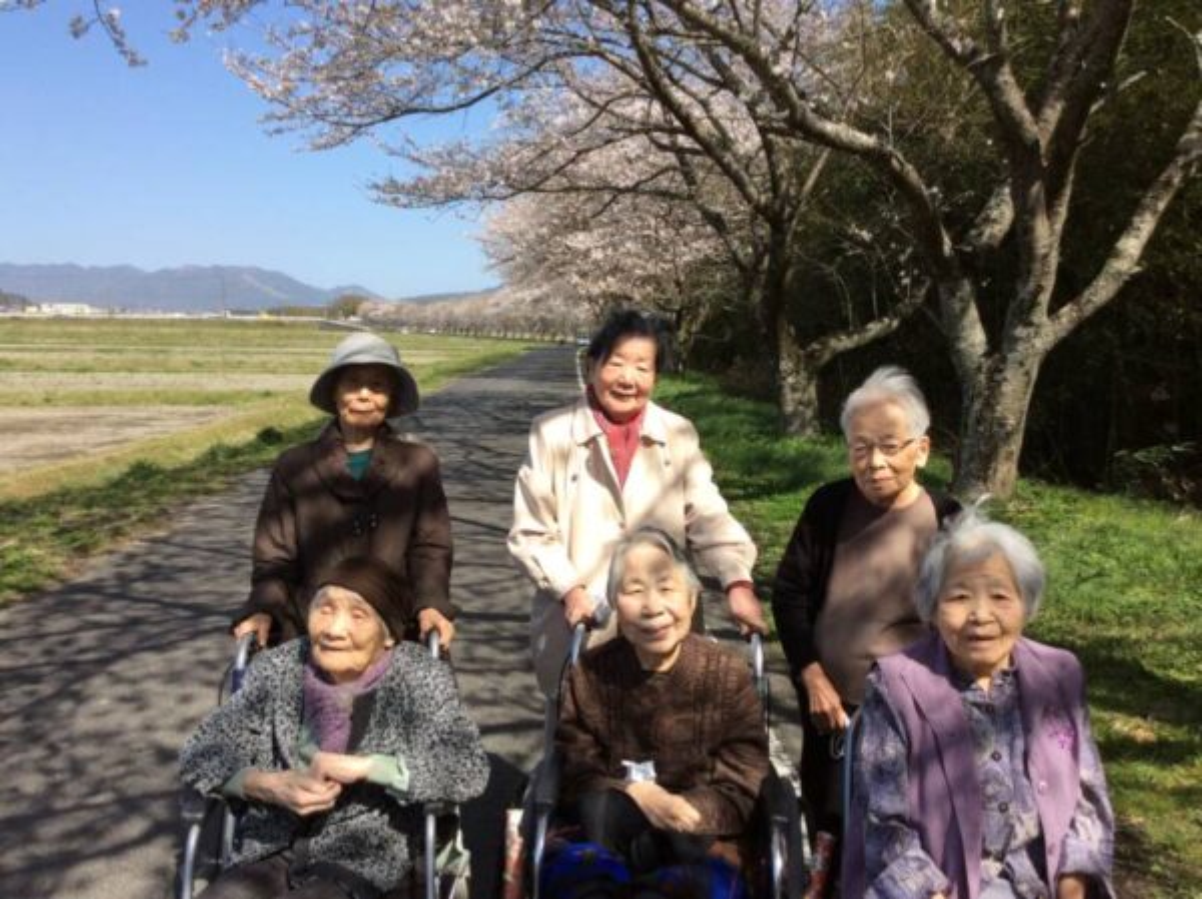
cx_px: 601
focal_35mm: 32
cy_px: 450
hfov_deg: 56.9
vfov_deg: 44.1
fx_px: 1110
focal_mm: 3.3
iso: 32
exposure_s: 1/1040
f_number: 2.4
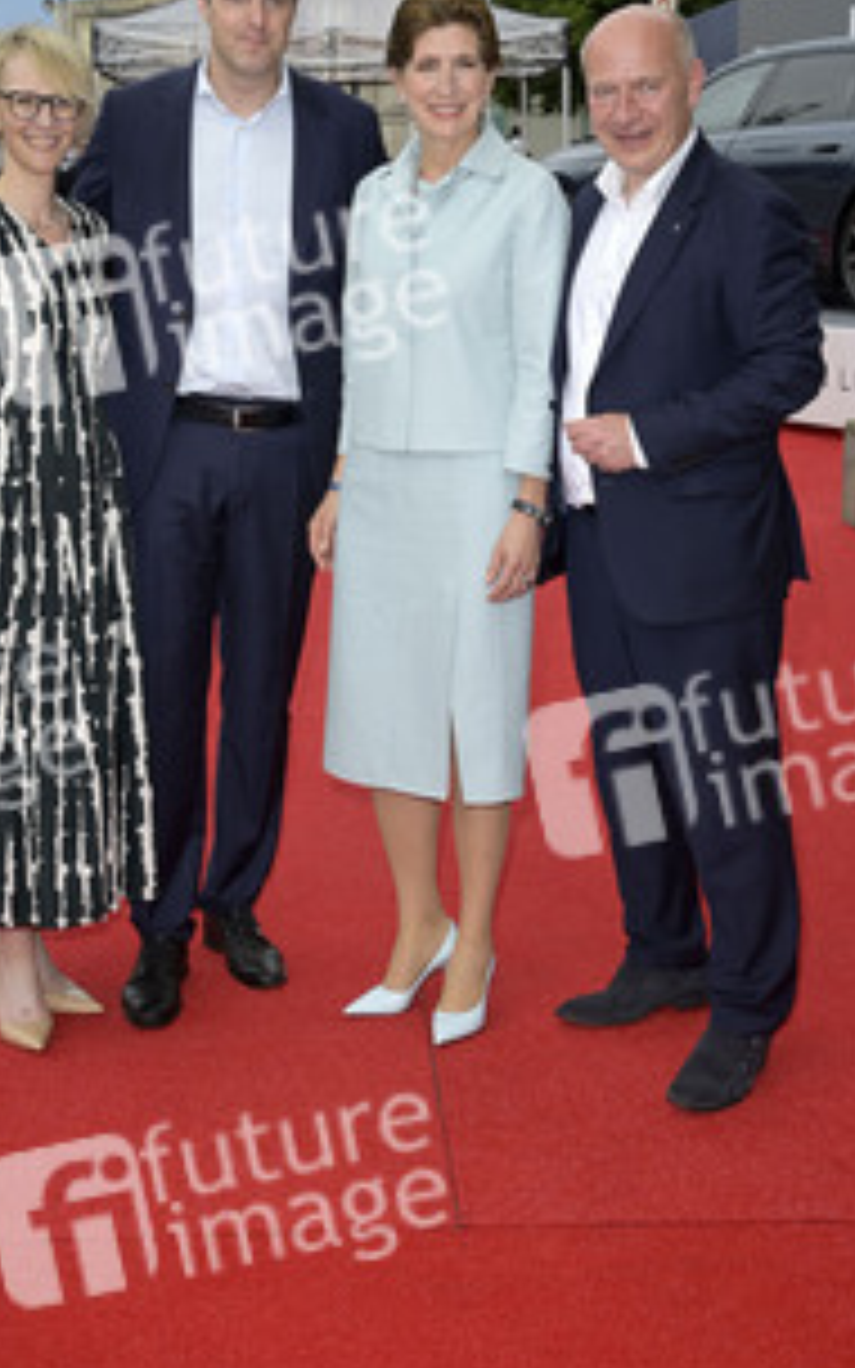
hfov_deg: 22.0
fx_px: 2200
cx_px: 346
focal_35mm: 59
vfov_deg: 34.4
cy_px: 526
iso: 400
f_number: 7.1
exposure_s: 1/250
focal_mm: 44
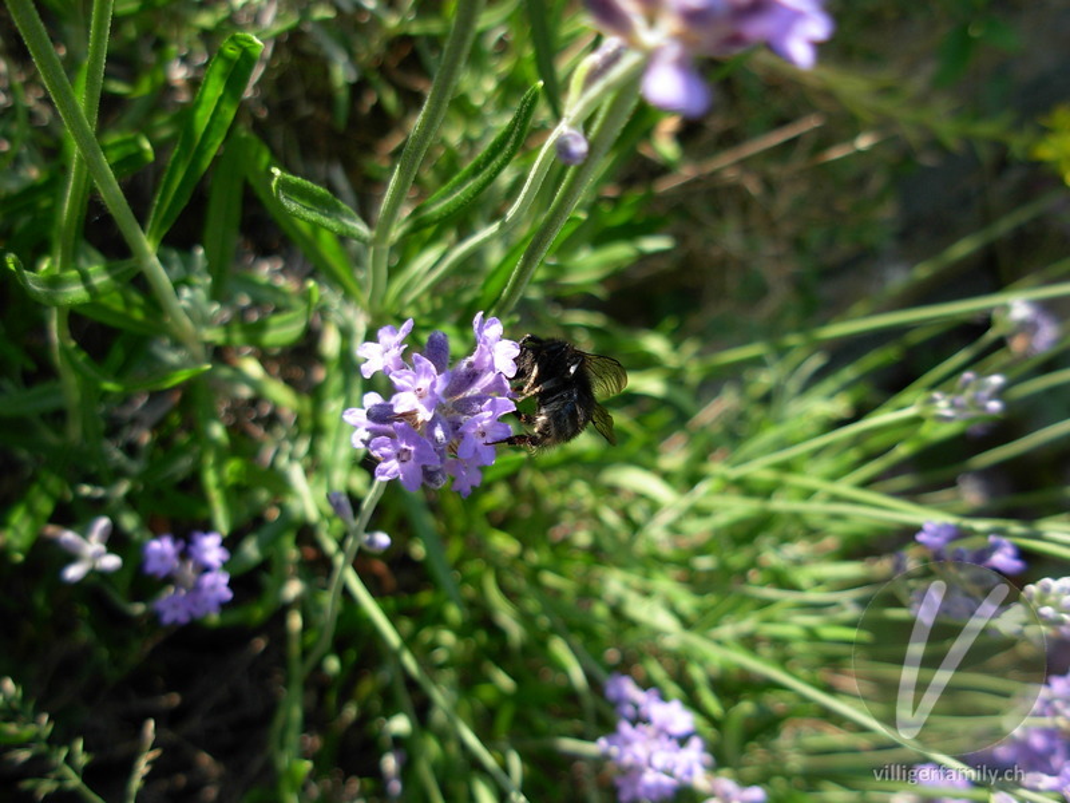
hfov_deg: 49.0
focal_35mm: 38
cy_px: 402
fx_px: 1175
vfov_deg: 37.7
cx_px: 535
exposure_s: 1/342
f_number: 2.9
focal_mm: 6.3
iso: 79
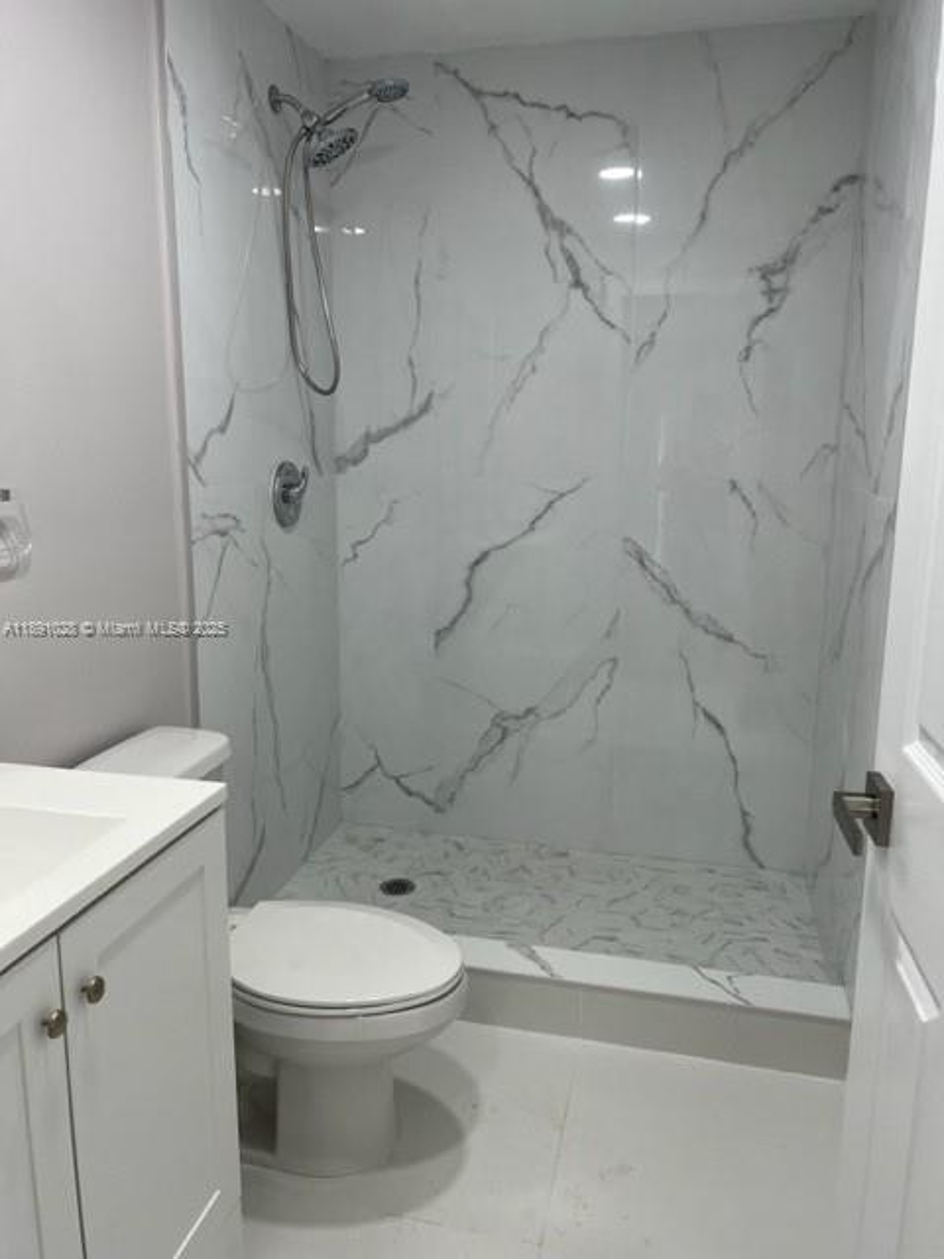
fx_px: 945
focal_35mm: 26
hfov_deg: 53.1
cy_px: 630
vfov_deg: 67.3
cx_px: 472
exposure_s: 1/121
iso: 64
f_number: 1.5
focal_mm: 5.7
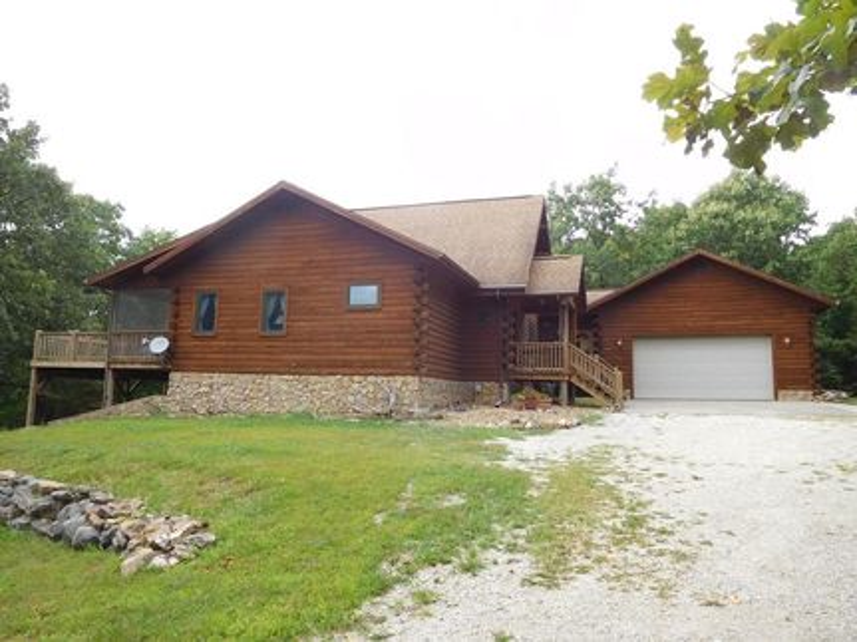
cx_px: 428
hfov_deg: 69.4
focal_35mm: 25
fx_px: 619
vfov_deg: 54.9
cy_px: 321
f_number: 3.4
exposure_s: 1/250
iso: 125
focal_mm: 4.5
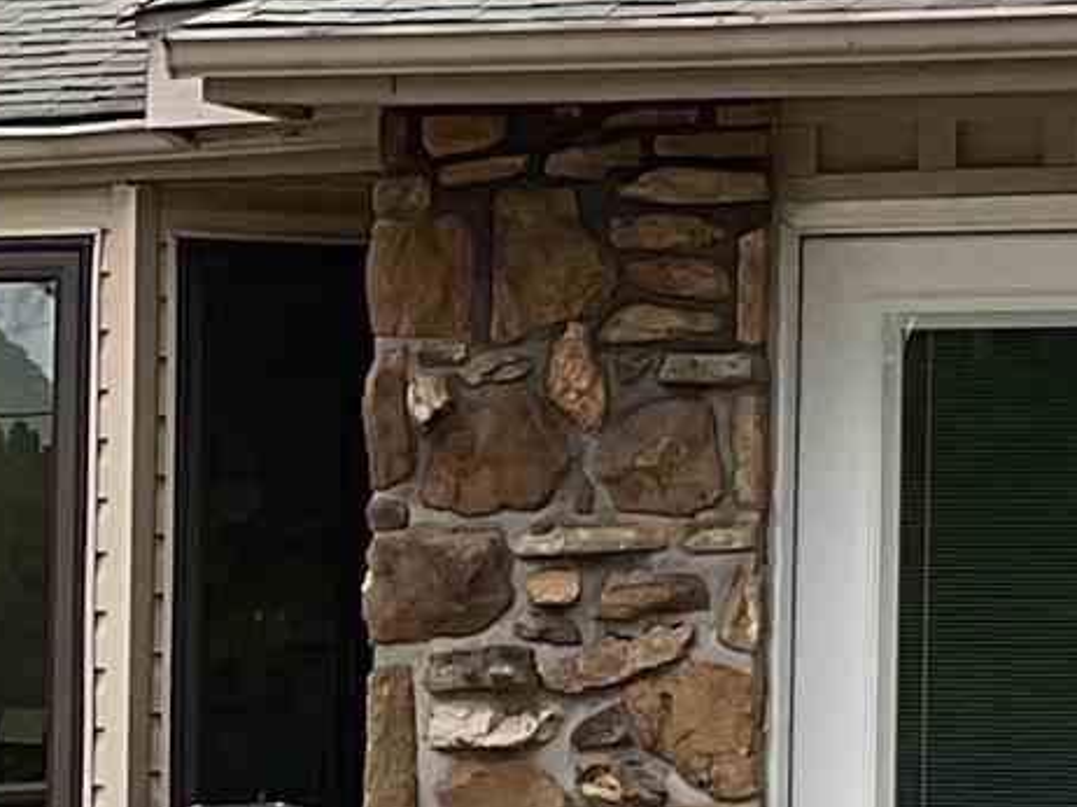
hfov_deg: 10.2
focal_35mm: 193
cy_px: 714
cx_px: -70
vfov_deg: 7.7
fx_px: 6002
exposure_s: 1/351
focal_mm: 3
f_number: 1.8
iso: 16
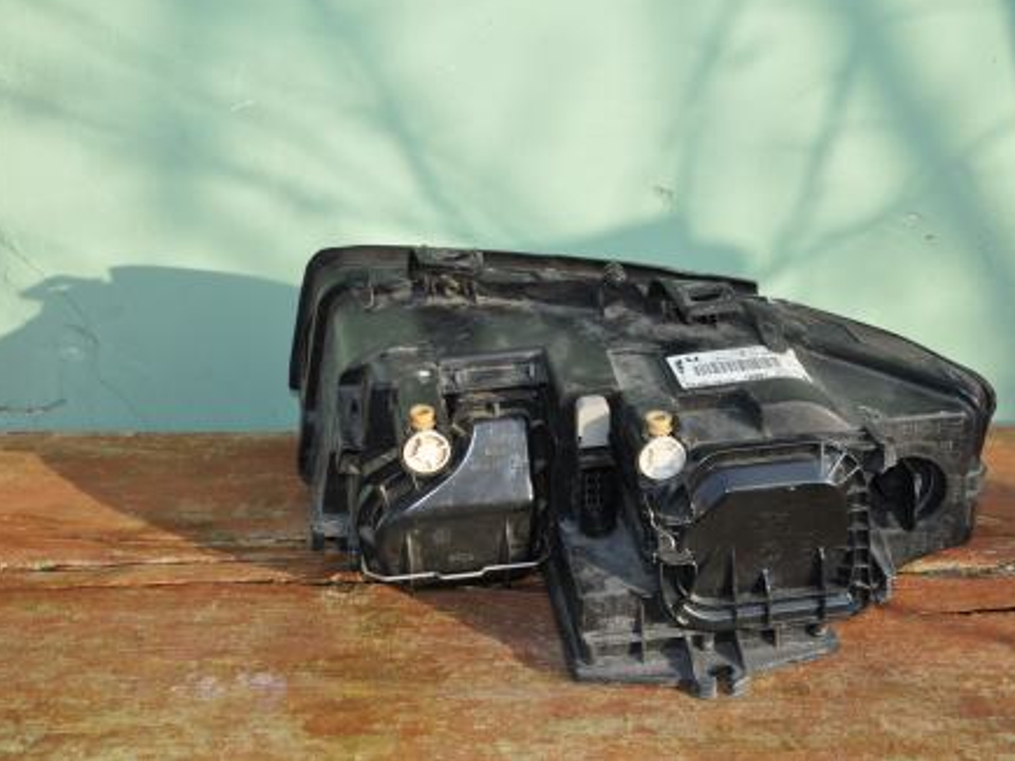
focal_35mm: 53
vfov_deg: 27.5
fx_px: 1554
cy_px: 376
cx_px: 572
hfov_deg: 36.1
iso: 200
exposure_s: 1/200
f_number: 5.6
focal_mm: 32
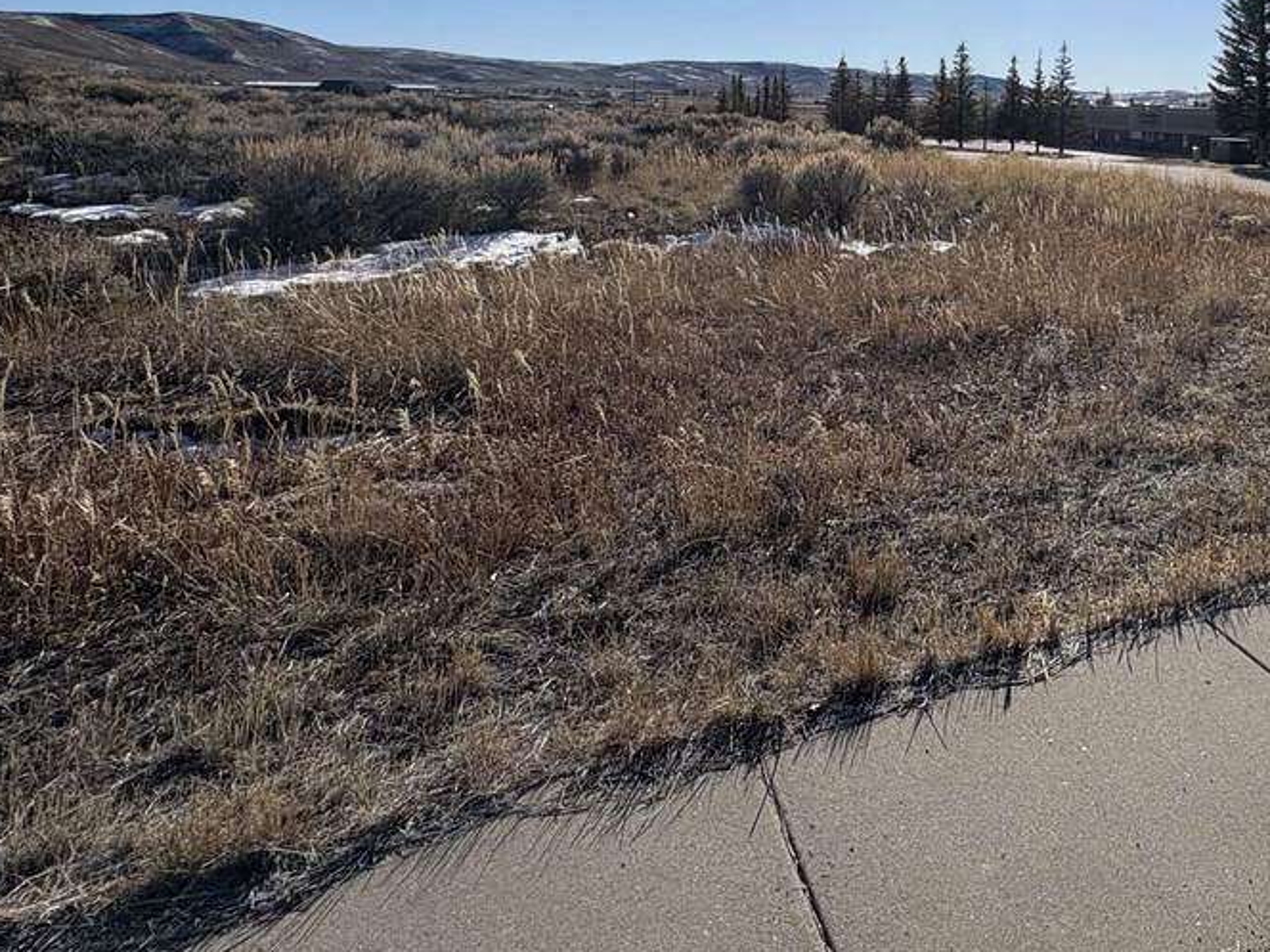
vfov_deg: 46.5
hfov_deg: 57.0
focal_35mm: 27
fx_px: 991
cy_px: 101
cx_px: 1123
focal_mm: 2.22
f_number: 2.2
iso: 50
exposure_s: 1/3906
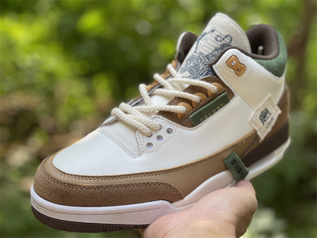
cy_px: 119
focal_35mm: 64
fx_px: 586
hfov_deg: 30.3
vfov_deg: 22.9
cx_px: 158
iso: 40
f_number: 2.2
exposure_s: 1/121
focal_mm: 7.5
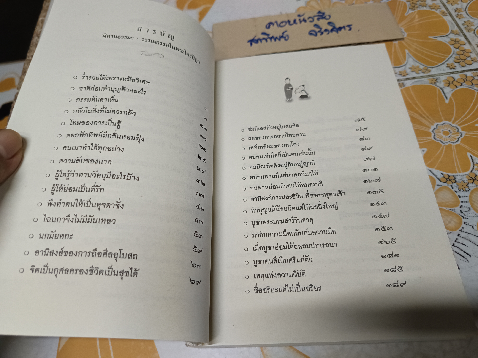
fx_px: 331
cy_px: 179
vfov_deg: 56.8
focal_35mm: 24
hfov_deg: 71.6
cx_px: 239
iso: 1198
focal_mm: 5.31
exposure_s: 1/50
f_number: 1.7
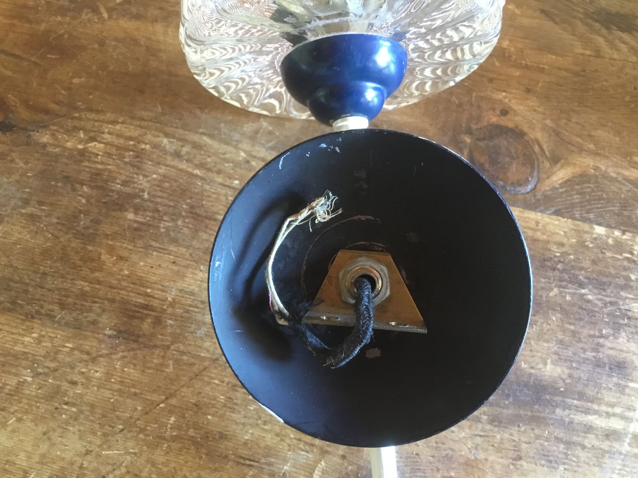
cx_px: 319
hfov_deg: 58.4
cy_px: 239
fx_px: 571
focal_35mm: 31
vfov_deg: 45.4
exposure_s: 1/17
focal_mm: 3.3
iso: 250
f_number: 2.4
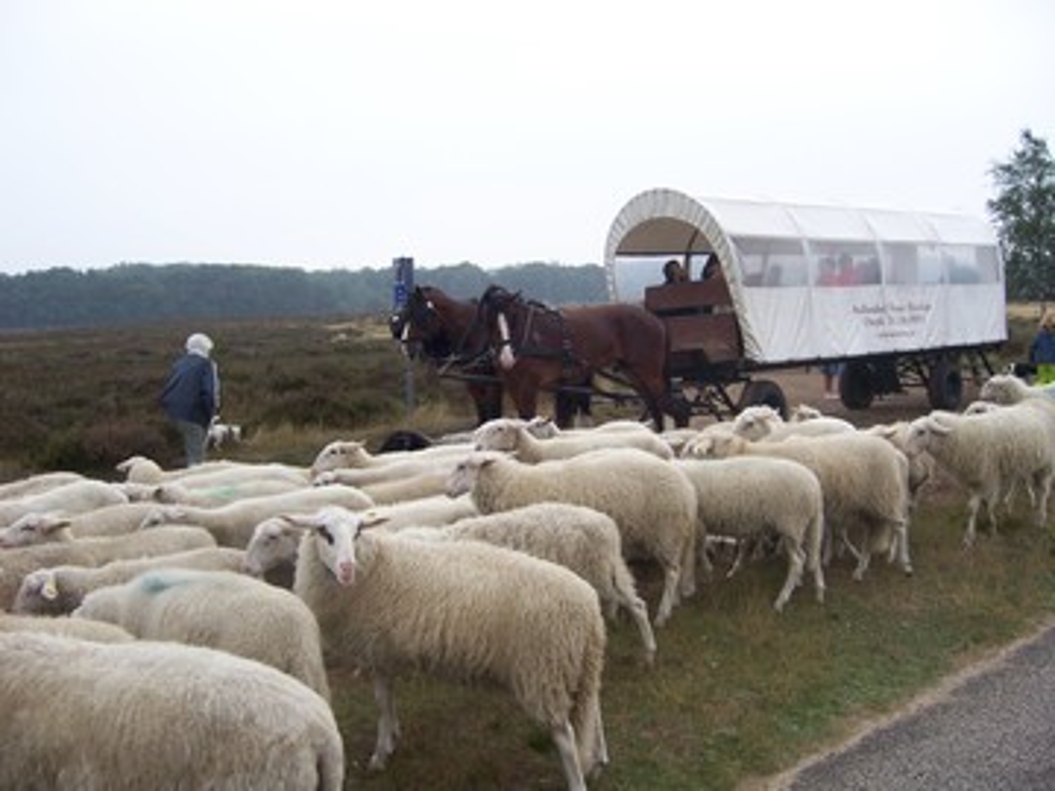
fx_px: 1097
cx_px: 528
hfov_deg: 51.4
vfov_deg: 39.7
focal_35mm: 36
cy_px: 396
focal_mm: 6.2
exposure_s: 1/80
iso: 80
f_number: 2.8
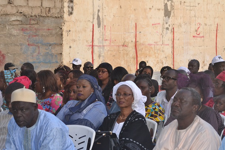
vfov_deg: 13.4
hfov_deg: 20.0
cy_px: 75
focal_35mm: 102
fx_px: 637
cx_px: 112
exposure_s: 1/200
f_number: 8
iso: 800
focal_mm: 68
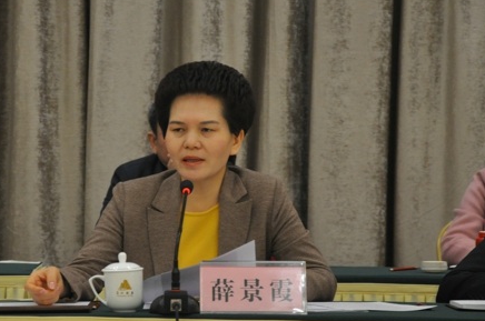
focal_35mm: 217
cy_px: 173
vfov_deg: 6.3
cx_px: 194
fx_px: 2914
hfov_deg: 9.5
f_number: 5.6
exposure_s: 1/60
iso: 1600
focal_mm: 105
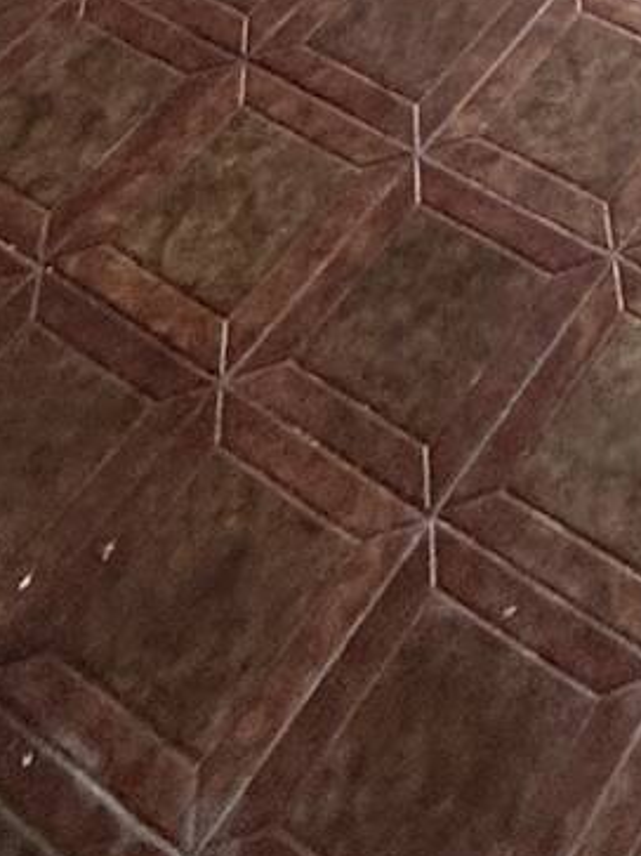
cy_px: -1375
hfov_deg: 16.9
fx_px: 1952
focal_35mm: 79
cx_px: 969
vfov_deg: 13.7
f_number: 2.2
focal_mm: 2.22
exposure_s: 1/99
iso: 320
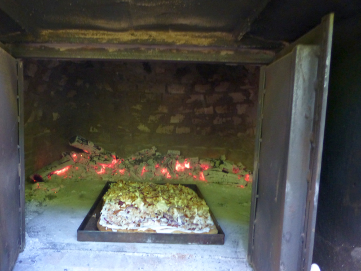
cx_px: 155
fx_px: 313
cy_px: 147
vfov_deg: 46.8
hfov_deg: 59.7
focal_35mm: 30
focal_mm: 4.3
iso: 400
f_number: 3.3
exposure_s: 1/13
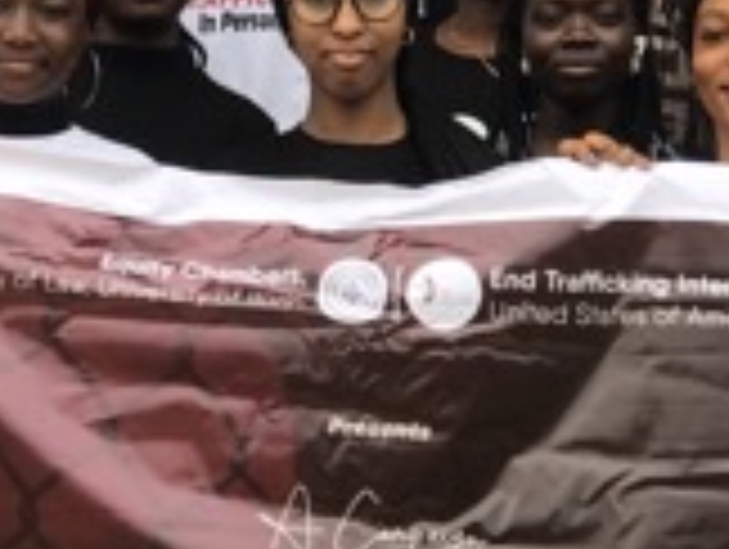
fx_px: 4745
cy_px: 230
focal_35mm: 225
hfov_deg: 8.8
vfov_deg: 6.6
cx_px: 189
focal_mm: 6.6
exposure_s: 1/224
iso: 20
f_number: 2.8
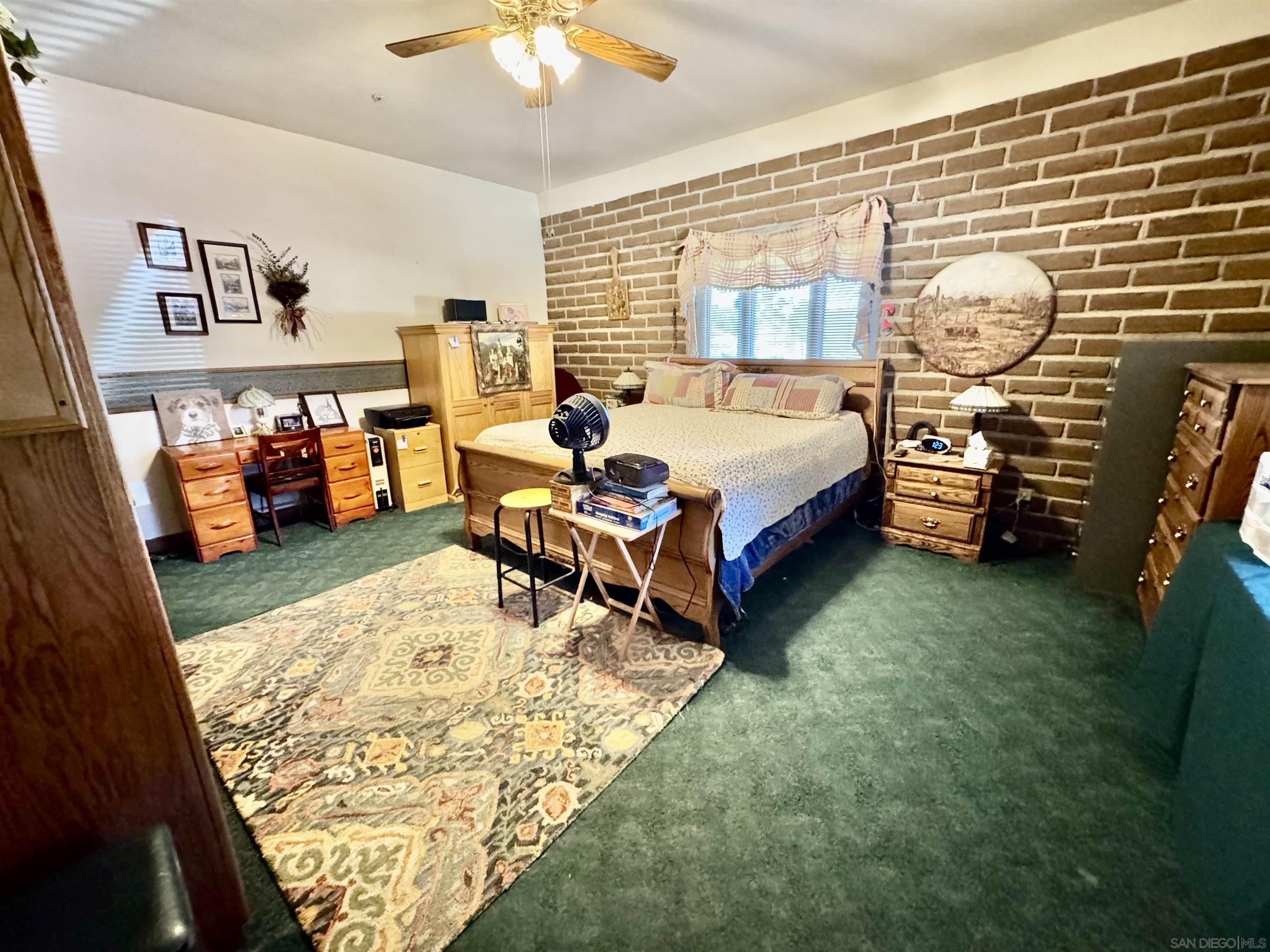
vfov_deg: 85.7
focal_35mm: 14
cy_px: 476
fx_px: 514
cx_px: 635
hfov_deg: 102.1
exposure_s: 1/60
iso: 1250
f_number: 2.2
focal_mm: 2.22
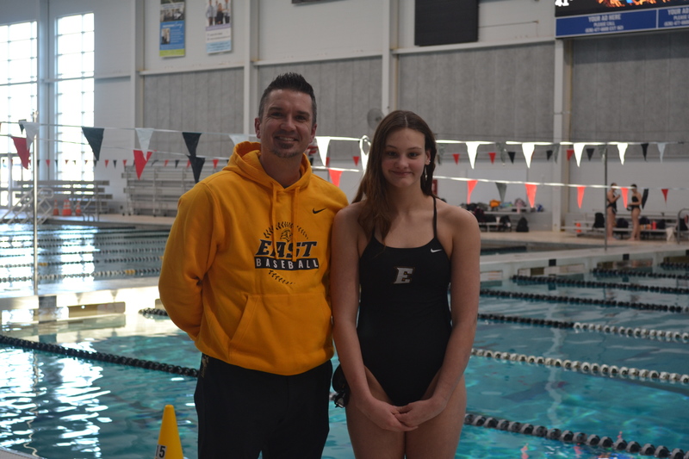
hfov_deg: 33.4
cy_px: 230
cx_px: 344
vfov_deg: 22.6
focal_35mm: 60
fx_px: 1148
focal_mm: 40
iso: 400
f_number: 5.3
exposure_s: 1/40
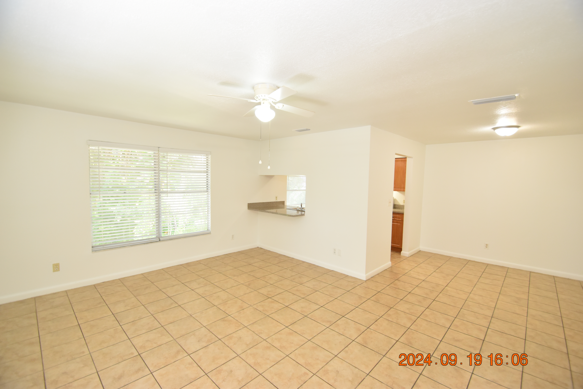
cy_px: 194
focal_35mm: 15
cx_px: 292
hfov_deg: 100.4
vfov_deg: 77.3
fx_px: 243
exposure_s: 1/60
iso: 800
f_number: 4
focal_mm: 10
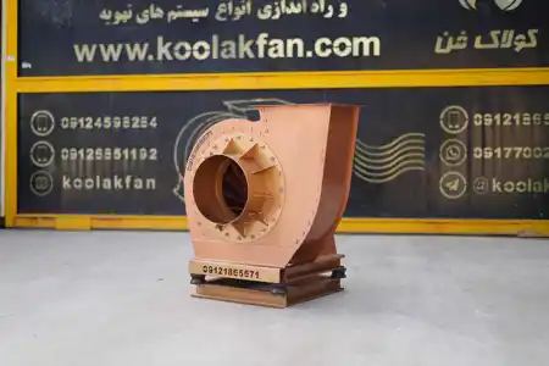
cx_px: 274
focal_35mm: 50
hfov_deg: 39.6
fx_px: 762
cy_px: 183
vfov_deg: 27.0
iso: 200
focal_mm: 50
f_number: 3.2
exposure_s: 1/2000
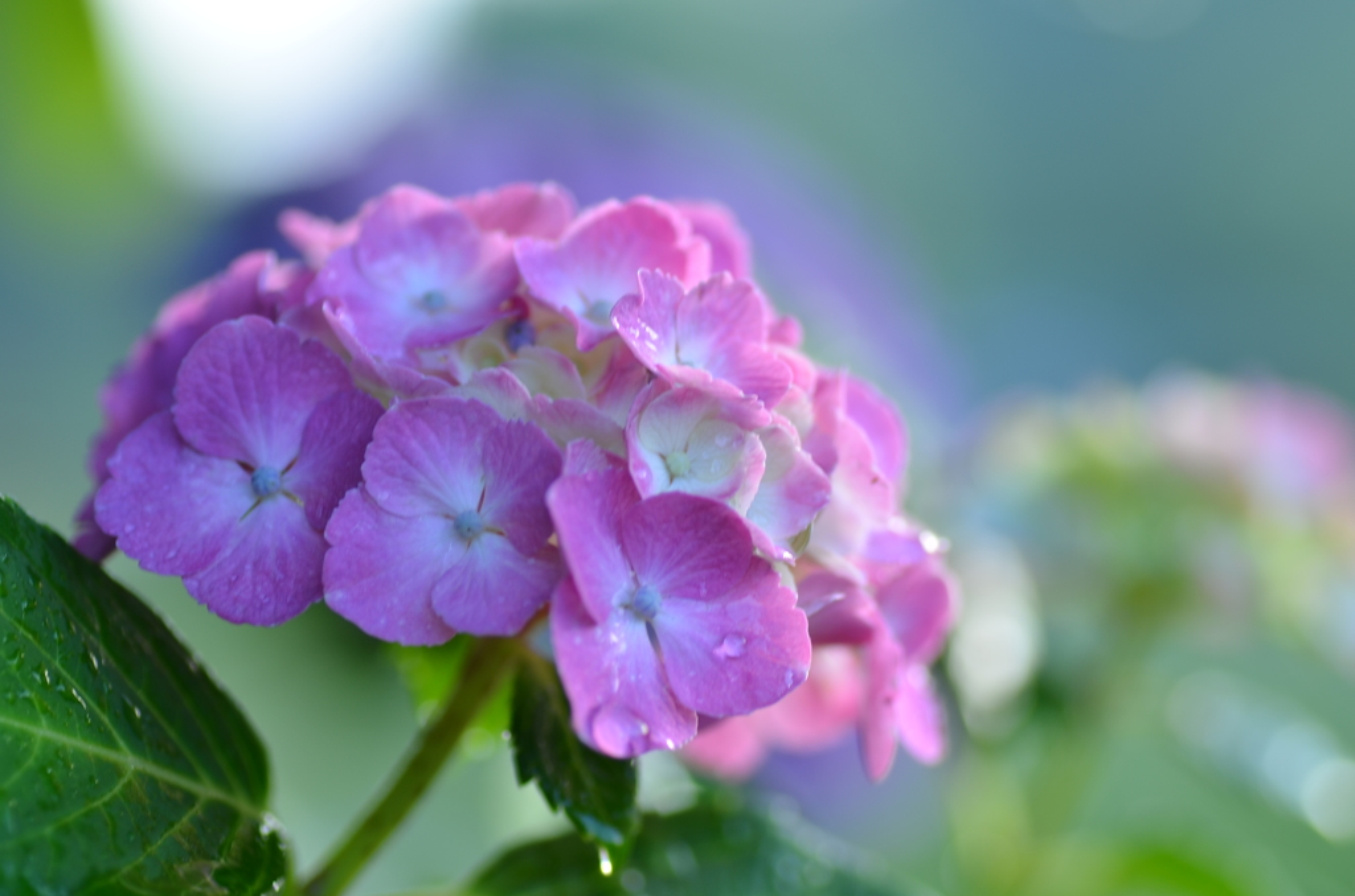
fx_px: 5070
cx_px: 678
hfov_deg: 15.2
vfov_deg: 10.1
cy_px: 448
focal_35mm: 135
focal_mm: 90
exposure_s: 1/160
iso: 100
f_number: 3.5
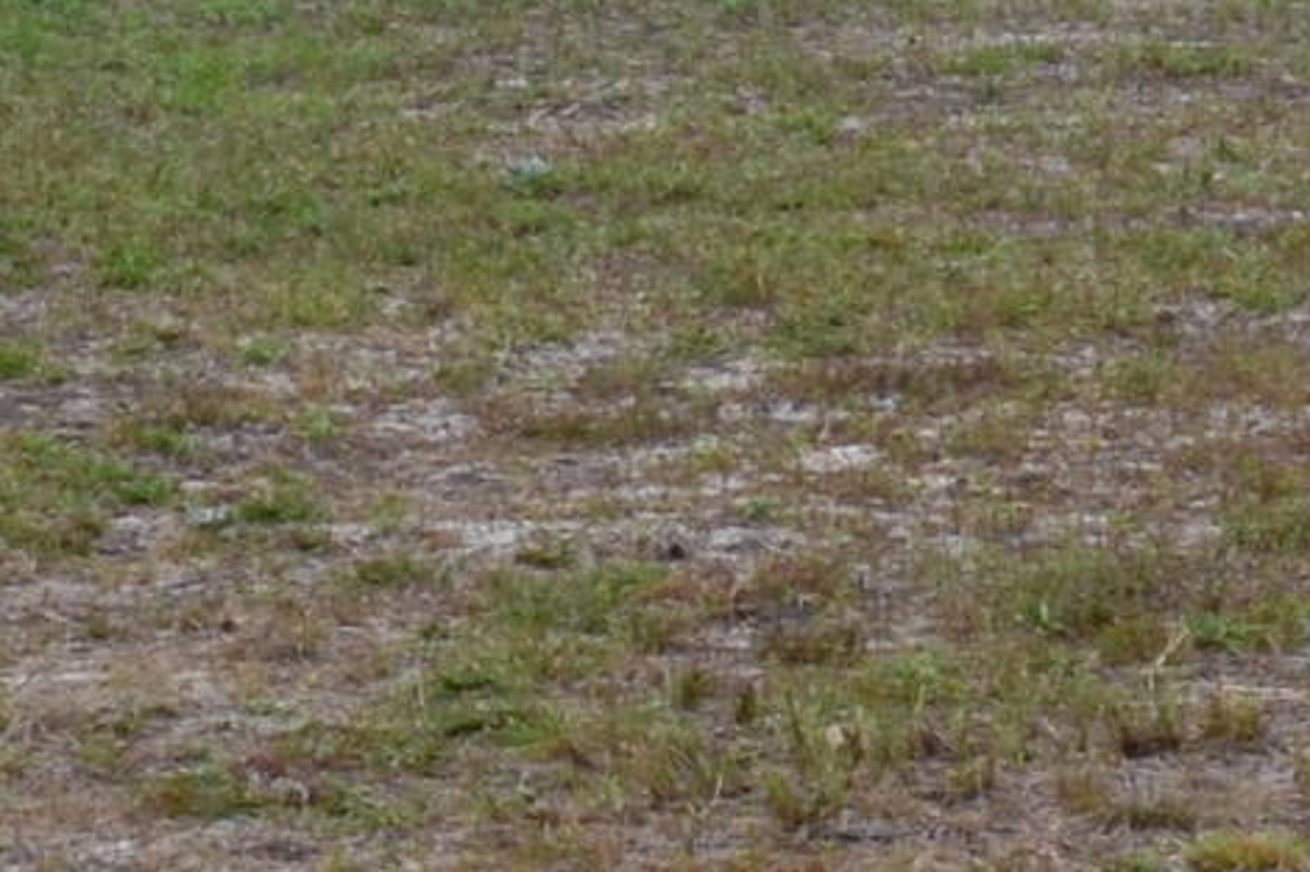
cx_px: 1215
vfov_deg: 3.6
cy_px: -922
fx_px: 13931
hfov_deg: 5.4
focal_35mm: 383
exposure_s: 1/160
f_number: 9
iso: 400
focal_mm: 40
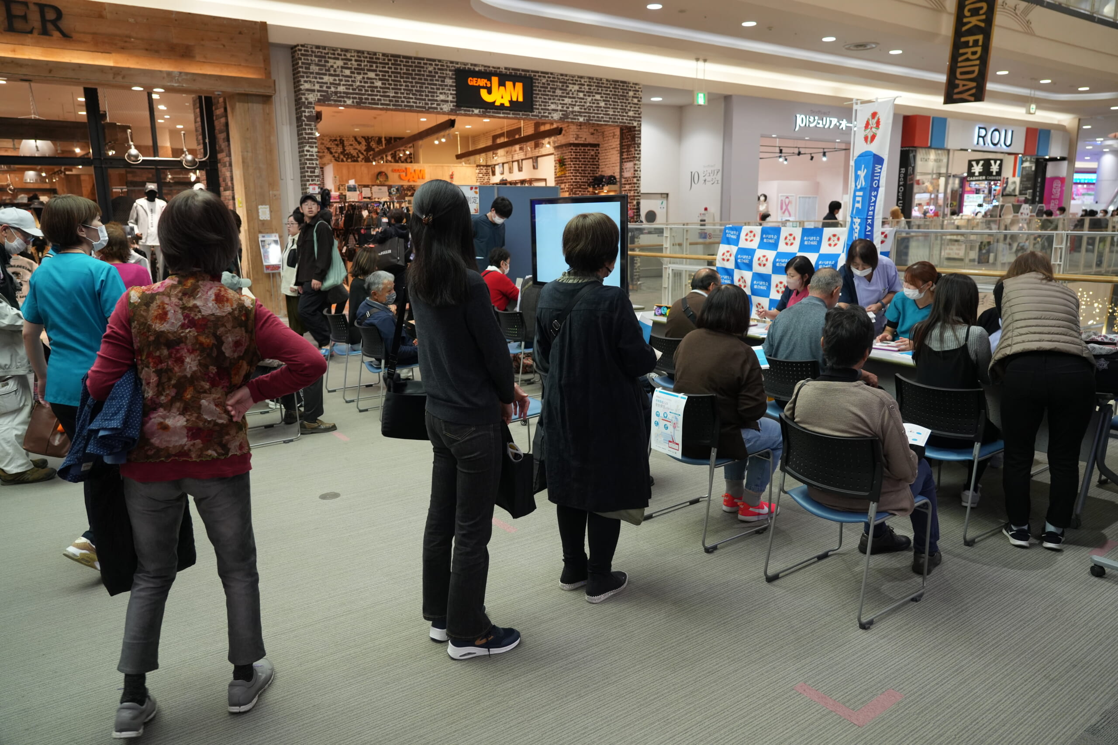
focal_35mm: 24
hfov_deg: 73.7
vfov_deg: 53.1
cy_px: 372
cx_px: 559
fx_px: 745
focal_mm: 24
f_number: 4
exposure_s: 1/160
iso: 1250
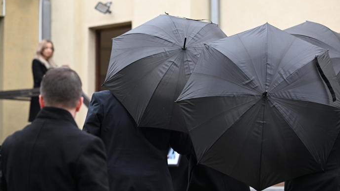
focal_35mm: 142
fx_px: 1281
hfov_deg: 15.1
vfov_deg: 8.6
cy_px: 108
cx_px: 170
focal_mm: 135
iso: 2000
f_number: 4.5
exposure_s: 1/500
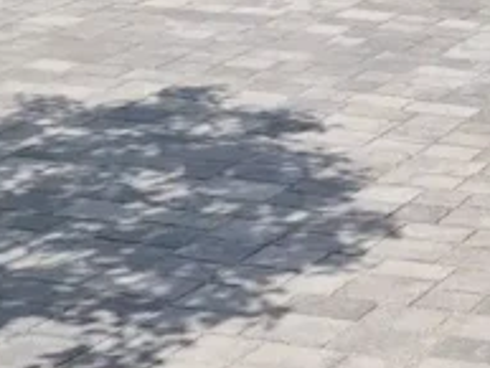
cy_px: 335
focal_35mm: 122
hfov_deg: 15.9
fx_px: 1728
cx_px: 439
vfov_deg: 12.1
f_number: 1.8
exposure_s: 1/33333
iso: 50
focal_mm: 5.4
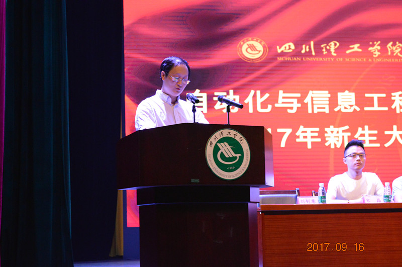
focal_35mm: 69
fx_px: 769
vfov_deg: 19.7
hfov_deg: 29.3
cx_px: 201
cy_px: 134
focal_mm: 46
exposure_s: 1/60
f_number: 5.3
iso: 3200
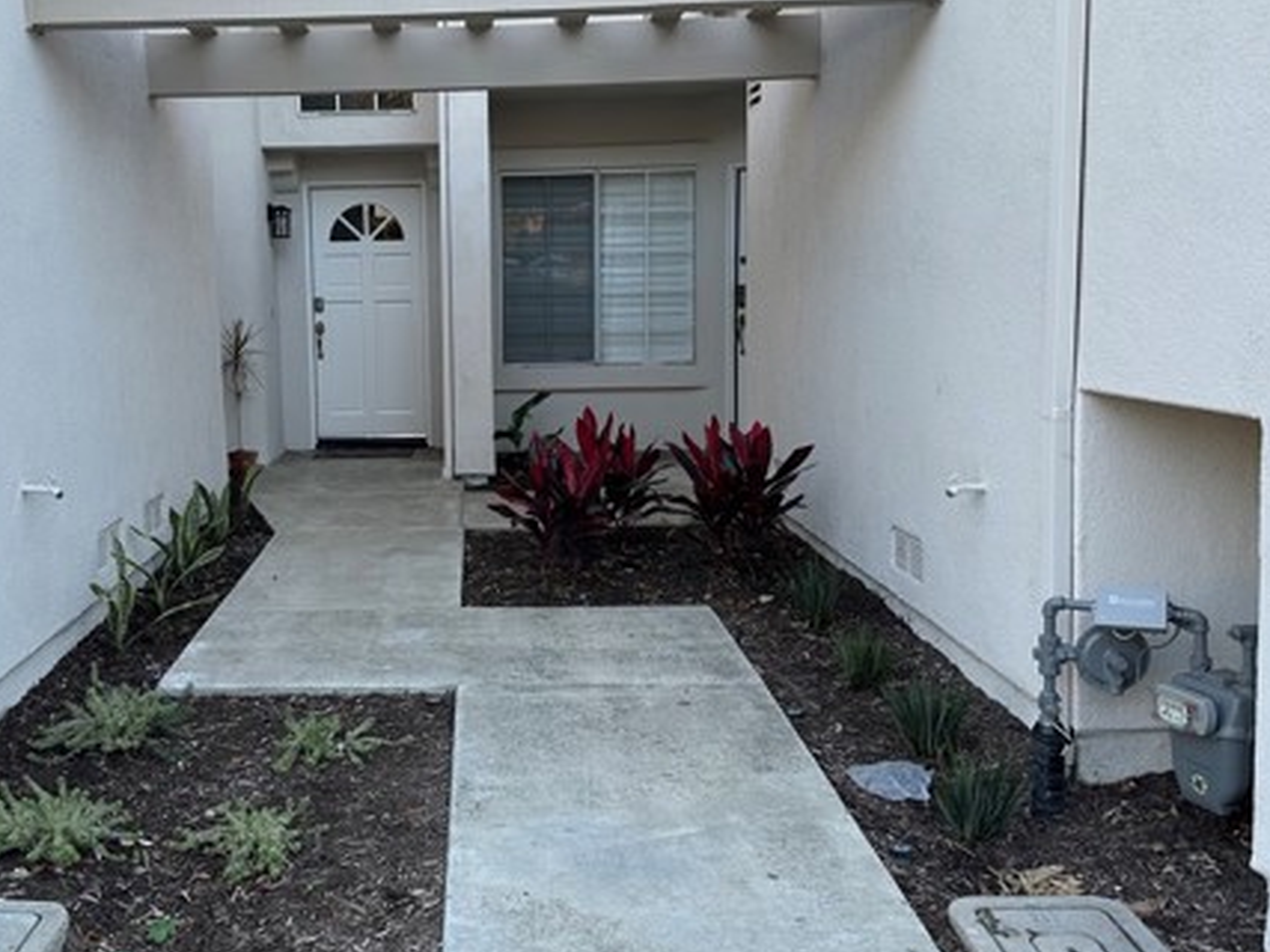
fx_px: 1320
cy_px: 419
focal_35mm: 36
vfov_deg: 39.6
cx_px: 434
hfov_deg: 50.5
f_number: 1.78
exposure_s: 1/245
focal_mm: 6.86
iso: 80
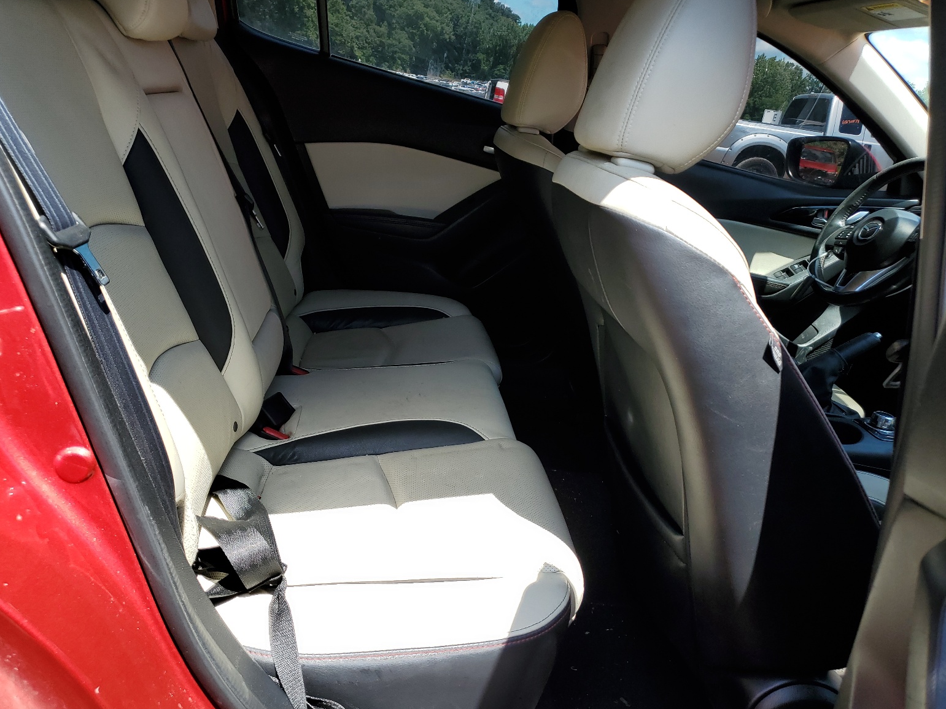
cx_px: 461
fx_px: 738
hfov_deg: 65.3
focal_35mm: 27
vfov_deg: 51.4
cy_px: 362
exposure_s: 1/833
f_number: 1.5
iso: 50
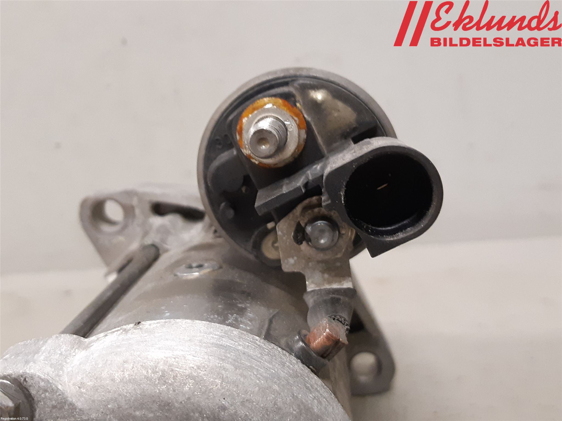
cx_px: 281
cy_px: 210
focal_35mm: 26
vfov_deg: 53.1
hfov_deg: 67.3
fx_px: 422
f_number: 1.7
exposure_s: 1/50
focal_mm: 3.93
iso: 250
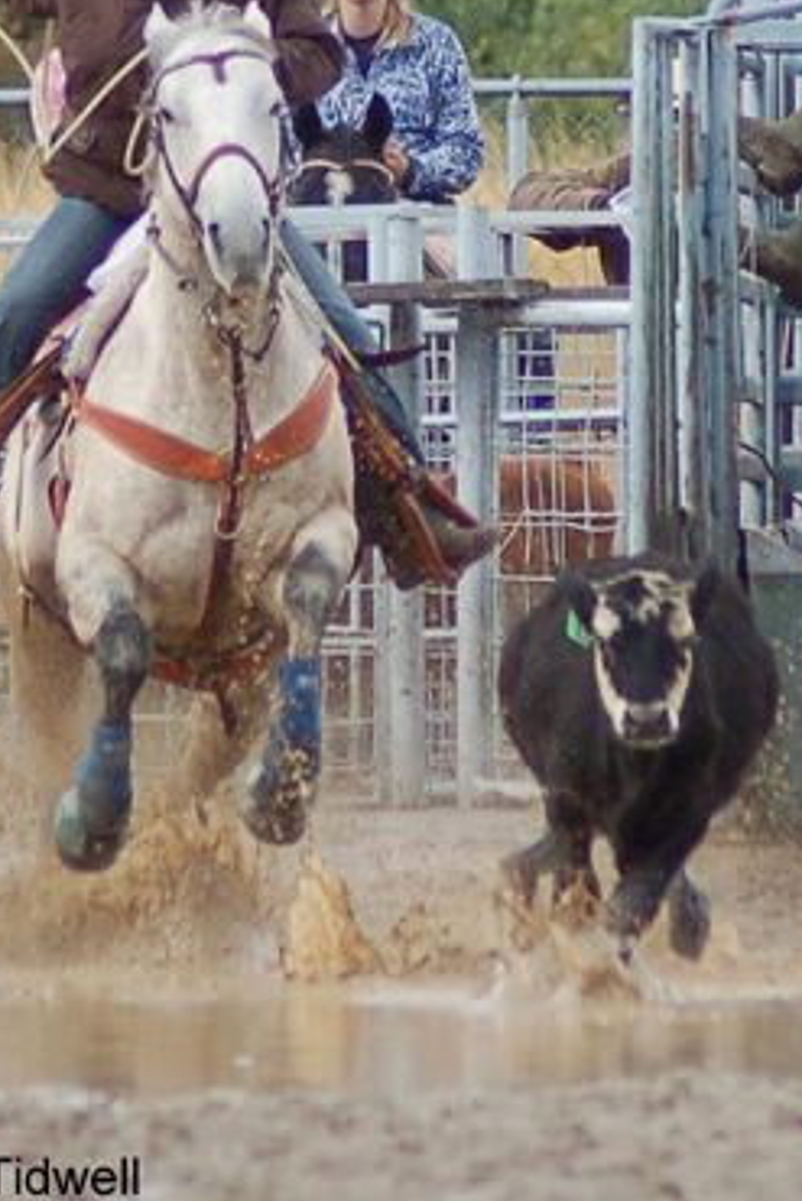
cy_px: 427
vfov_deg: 5.9
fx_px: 11684
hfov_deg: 3.9
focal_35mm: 350
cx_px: 321
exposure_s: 1/500
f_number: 4.8
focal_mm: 180
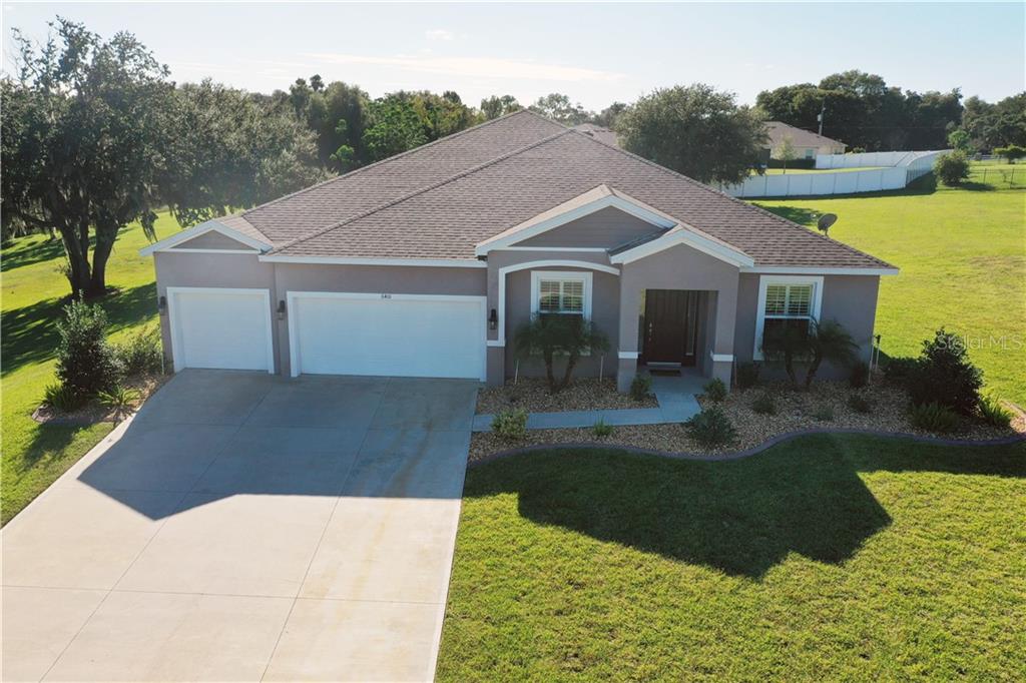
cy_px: 342
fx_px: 798
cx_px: 513
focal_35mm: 28
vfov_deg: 46.4
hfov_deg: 65.5
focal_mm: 10.26
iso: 100
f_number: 6.3
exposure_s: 1/500
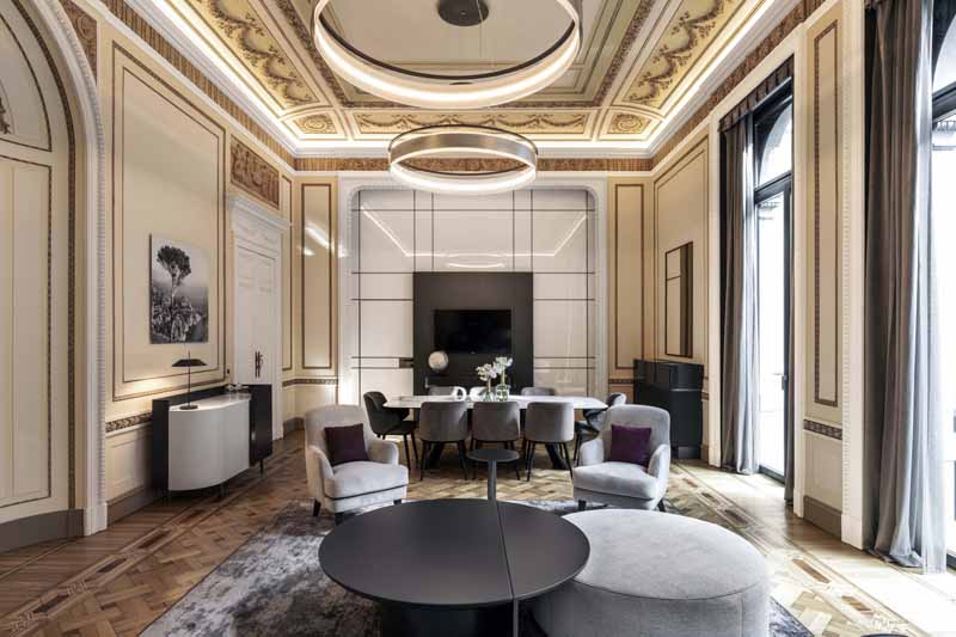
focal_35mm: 19
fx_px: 504
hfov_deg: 86.9
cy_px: 318
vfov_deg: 64.5
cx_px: 478
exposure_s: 1/2
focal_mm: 19
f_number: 14
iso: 200
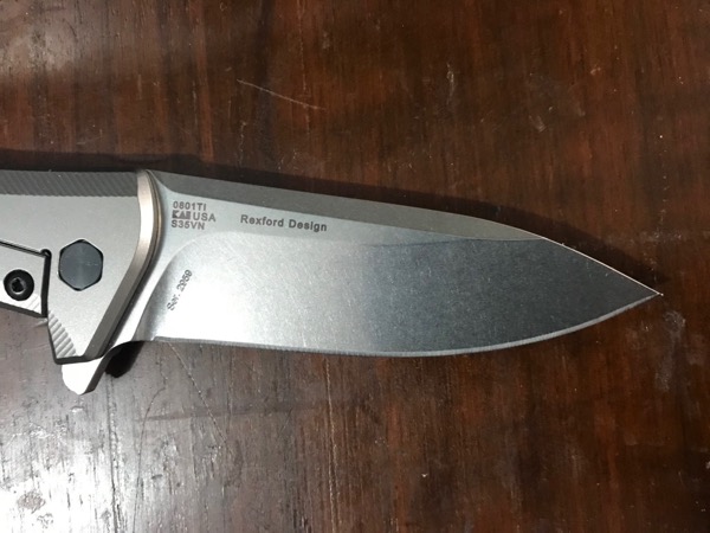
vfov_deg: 49.7
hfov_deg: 63.4
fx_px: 574
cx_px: 355
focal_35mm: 28
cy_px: 266
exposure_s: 1/15
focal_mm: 3.99
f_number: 1.8
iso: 100
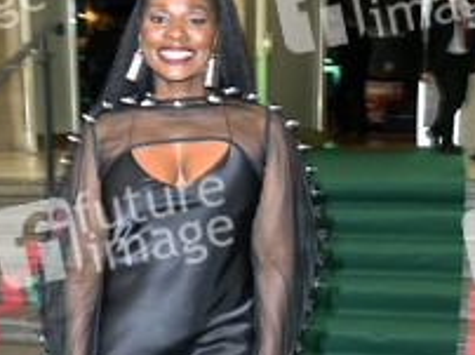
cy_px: 350
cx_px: 181
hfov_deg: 32.6
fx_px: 809
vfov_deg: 23.8
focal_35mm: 59
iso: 1250
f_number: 5
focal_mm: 31
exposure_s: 1/40
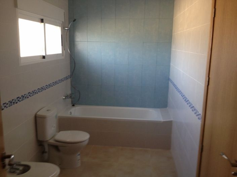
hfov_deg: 52.6
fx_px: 240
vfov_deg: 40.7
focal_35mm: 35
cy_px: 88
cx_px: 118
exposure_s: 1/25
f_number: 2.4
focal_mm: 4.28
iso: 64
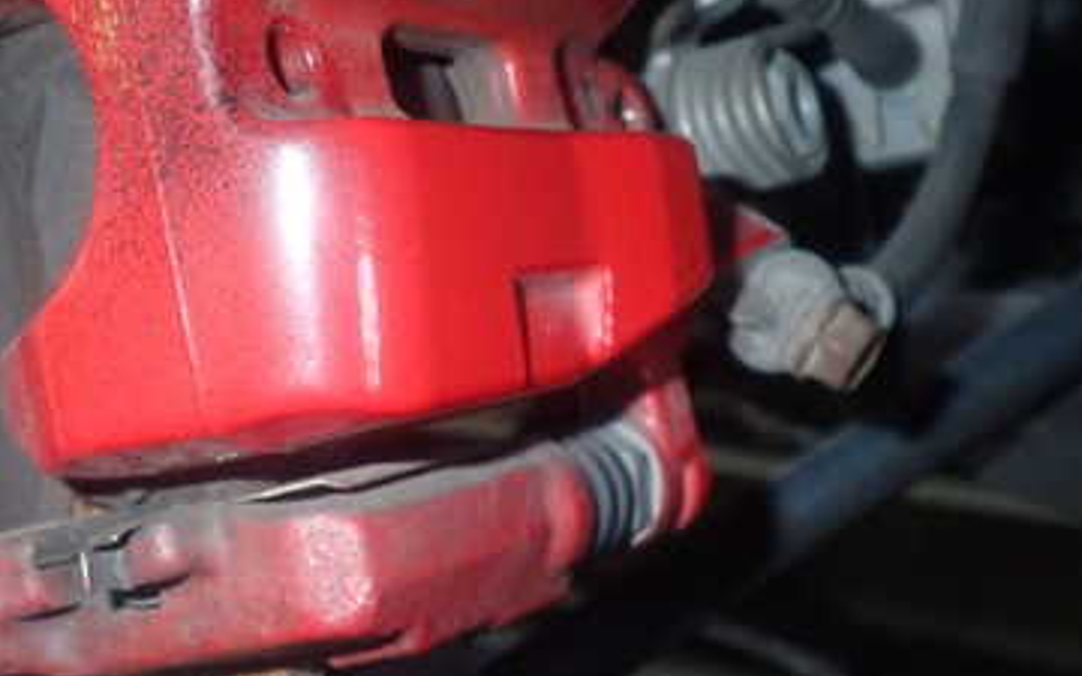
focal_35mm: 53
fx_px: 1563
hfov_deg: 37.6
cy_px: 123
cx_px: 322
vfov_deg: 24.0
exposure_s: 1/30
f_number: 6.3
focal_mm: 5.4
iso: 500
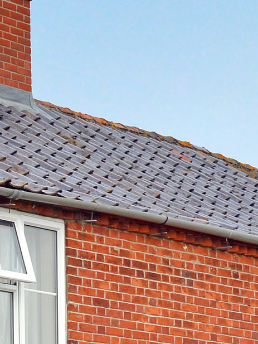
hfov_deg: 7.3
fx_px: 1948
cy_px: 341
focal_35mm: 196
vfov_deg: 10.0
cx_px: -251
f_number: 9
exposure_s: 1/200
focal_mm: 21
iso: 100
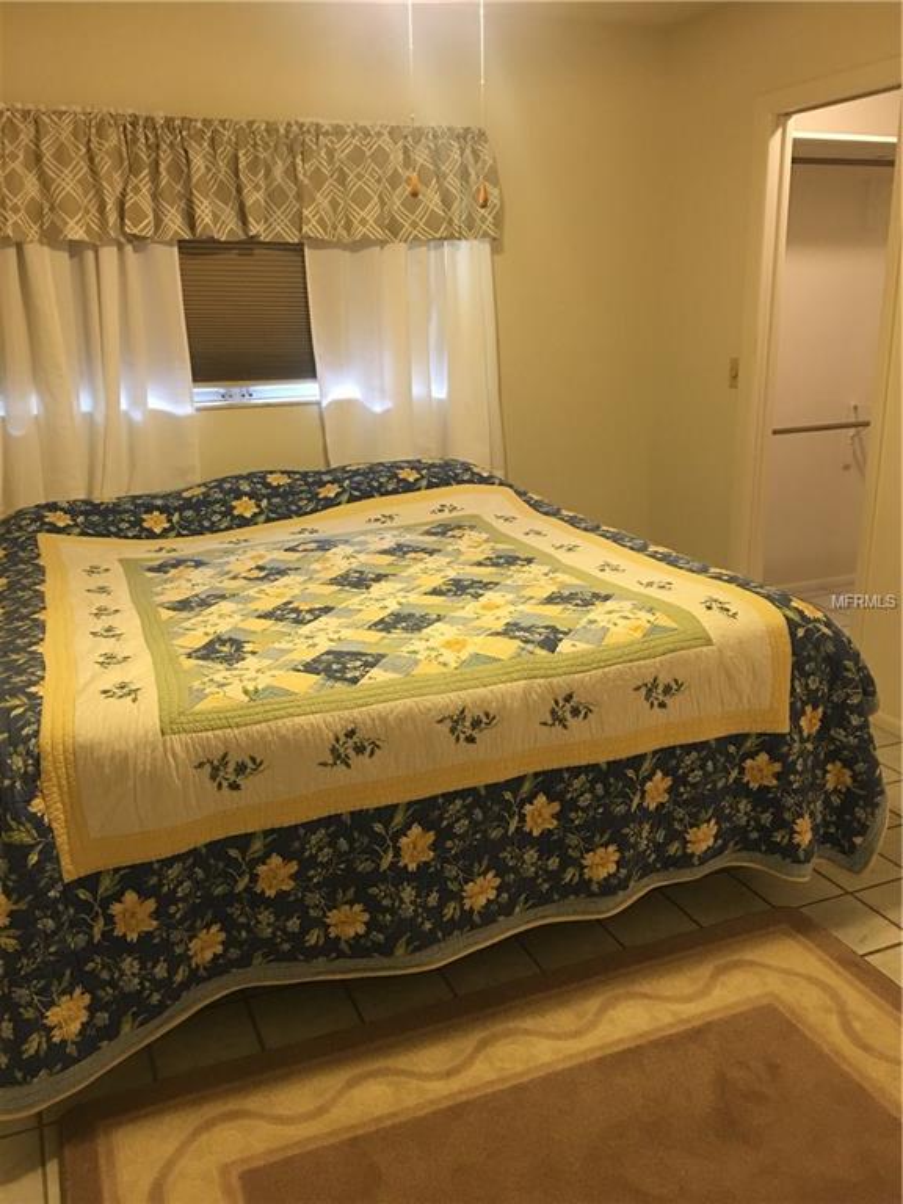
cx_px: 452
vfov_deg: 61.7
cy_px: 602
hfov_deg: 48.2
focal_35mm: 29
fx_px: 1009
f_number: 2.2
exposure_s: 1/10
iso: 80
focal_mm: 4.15
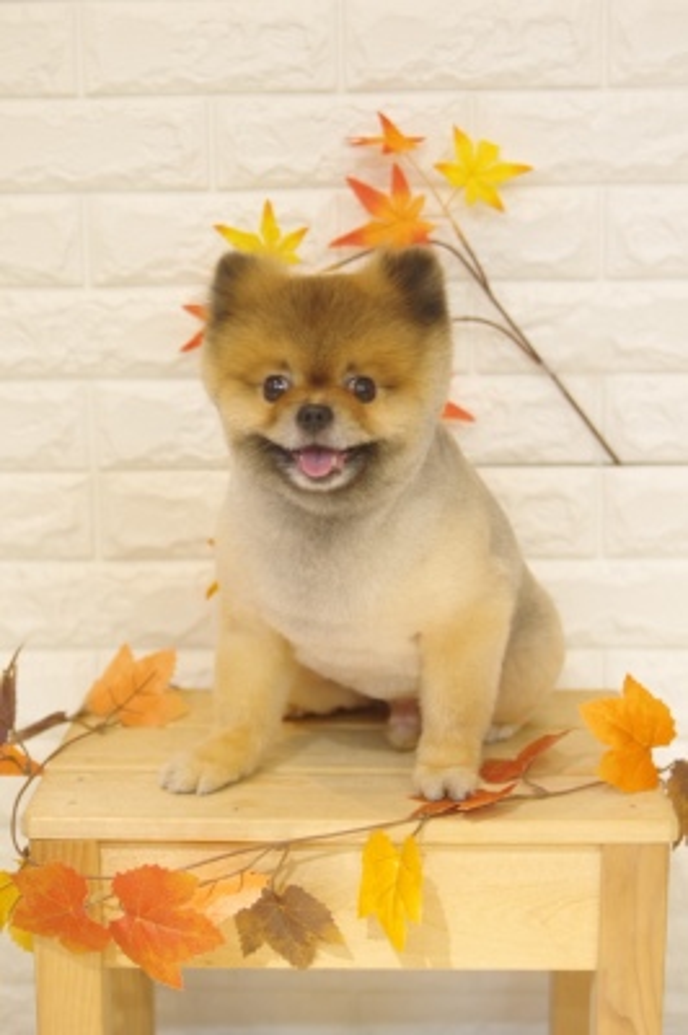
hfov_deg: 21.2
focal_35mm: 64
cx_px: 344
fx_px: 1838
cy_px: 518
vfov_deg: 31.4
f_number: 2.8
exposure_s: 1/60
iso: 640
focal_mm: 43
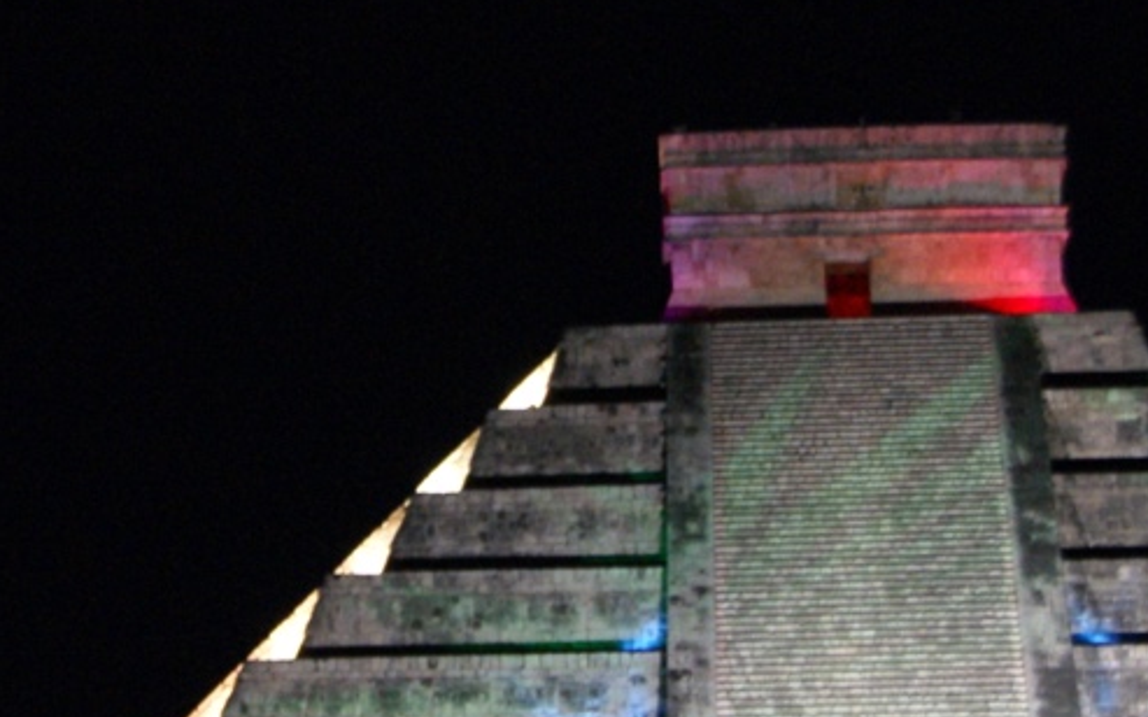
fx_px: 4036
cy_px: 349
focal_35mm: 129
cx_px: 442
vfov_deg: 10.2
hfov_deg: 16.2
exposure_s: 1/3
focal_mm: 26
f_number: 4
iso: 800
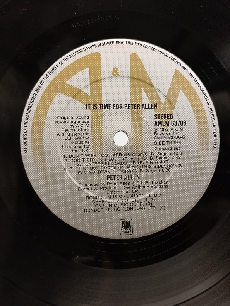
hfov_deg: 30.3
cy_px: 153
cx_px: 115
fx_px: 425
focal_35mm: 48
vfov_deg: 39.7
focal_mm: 6.72
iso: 569
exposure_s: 1/60
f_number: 1.69
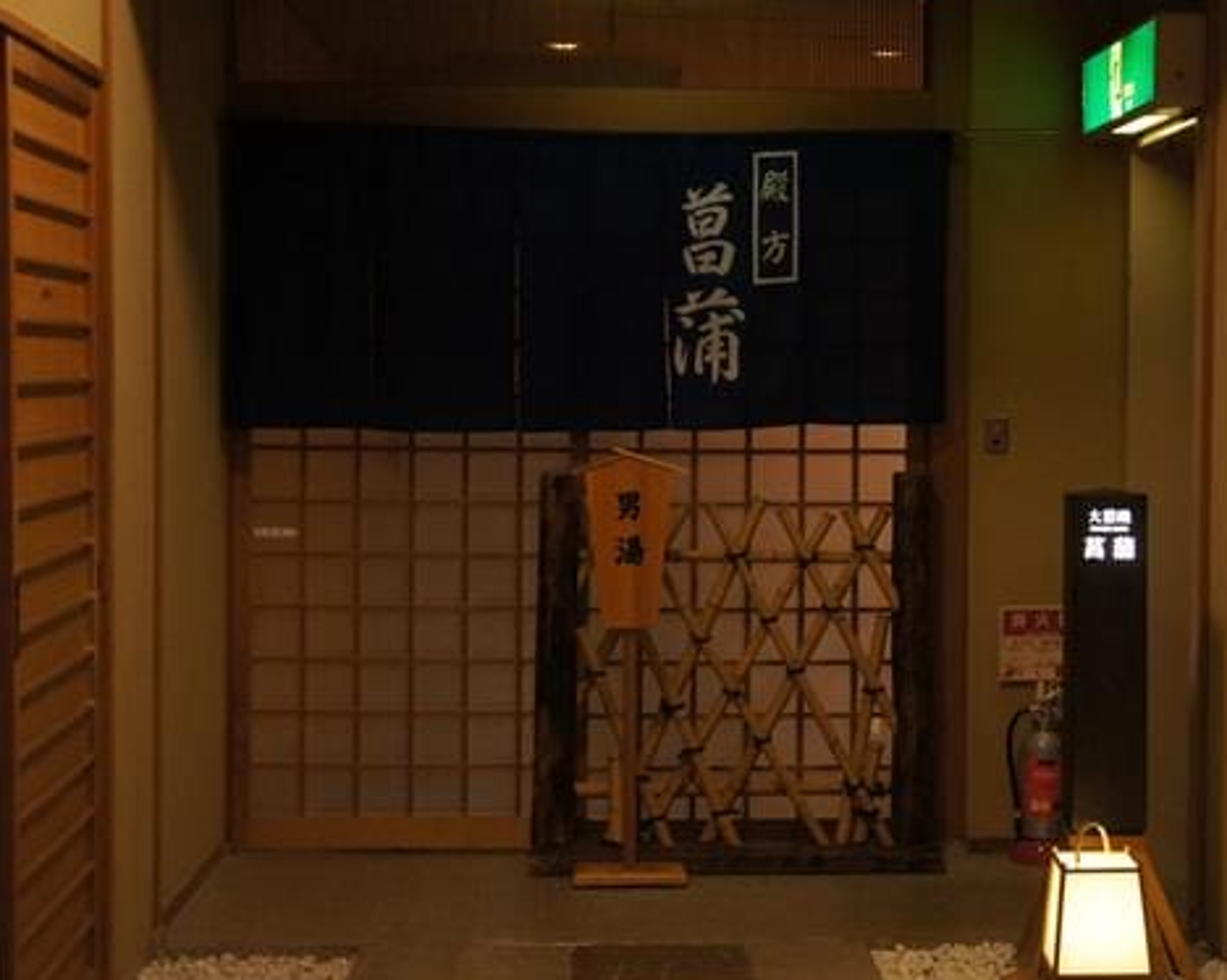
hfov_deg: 27.5
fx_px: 2505
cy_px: 466
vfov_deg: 22.1
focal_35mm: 69
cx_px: 703
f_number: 4
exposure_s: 1/40
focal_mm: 29
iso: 1600
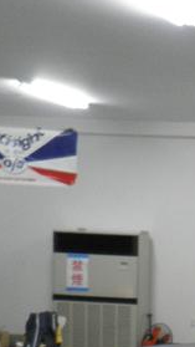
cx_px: 590
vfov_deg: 18.2
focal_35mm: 112
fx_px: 1029
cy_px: 404
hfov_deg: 8.8
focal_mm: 5
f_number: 3.2
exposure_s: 1/30
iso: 200
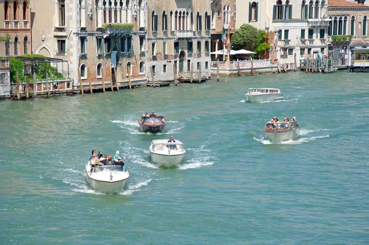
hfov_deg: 14.9
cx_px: 184
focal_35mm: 138
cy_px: 122
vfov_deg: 9.9
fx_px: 1413
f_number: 8
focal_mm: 138
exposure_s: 1/1250
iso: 400
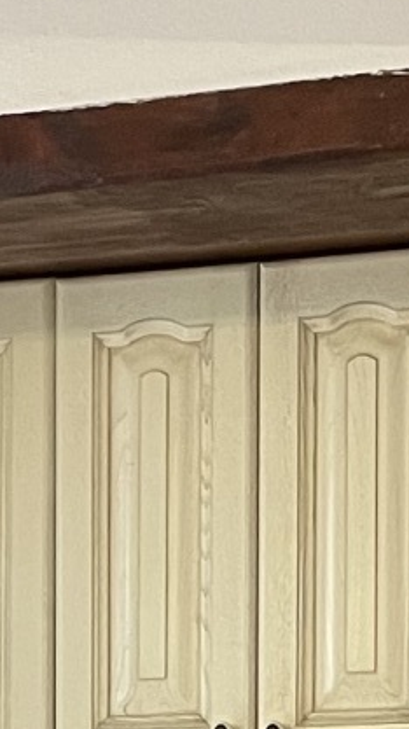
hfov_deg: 7.0
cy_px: 1065
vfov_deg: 11.9
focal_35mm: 174
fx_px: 3361
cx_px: 126
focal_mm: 4.2
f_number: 1.6
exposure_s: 1/50
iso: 200
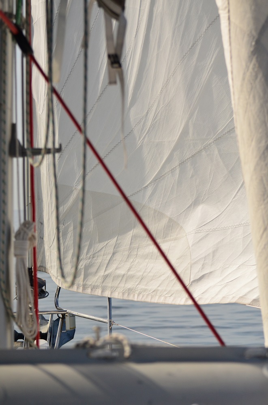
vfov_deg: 19.5
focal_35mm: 105
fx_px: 1179
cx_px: 134
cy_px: 202
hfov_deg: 13.0
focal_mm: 70
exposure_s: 1/8000
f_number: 4.5
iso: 640
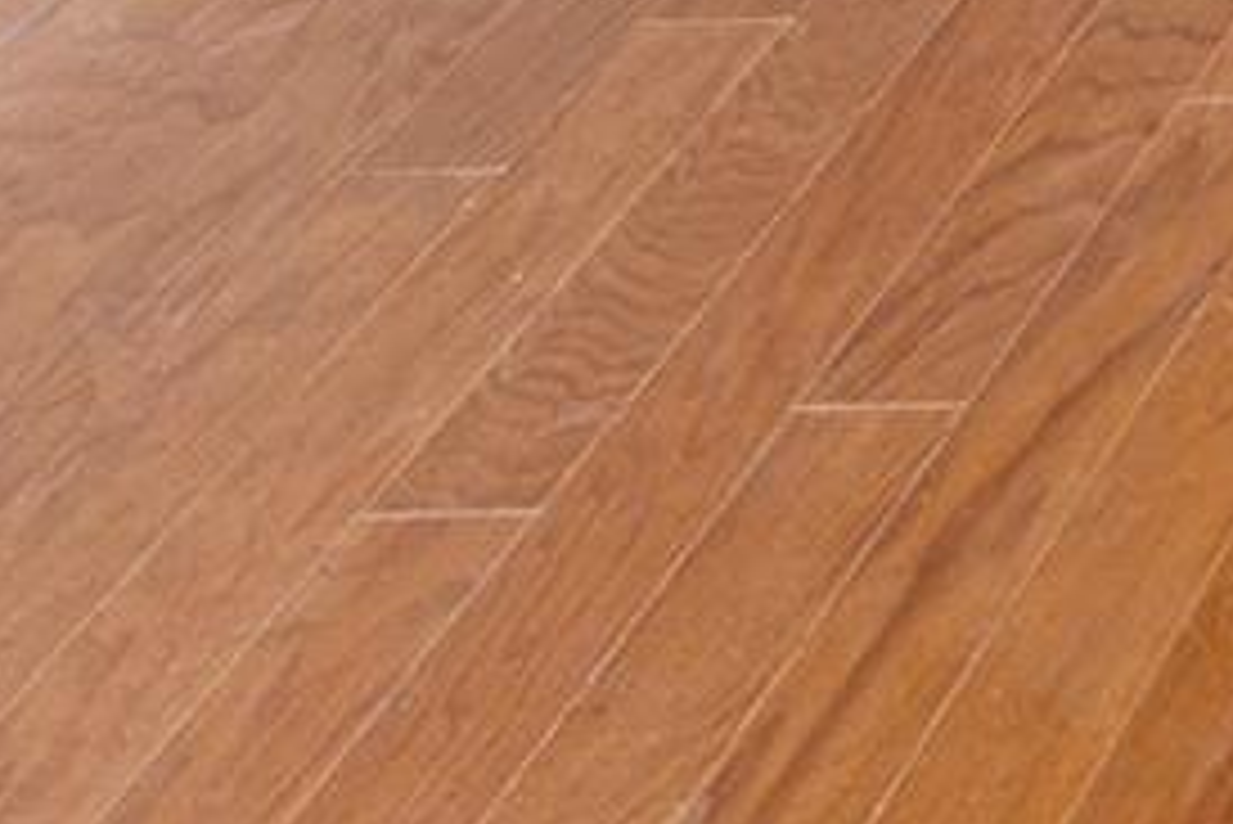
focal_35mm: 127
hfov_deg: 12.1
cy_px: -1929
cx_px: 3150
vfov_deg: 8.4
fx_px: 4352
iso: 125
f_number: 8
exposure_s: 1/3
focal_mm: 17
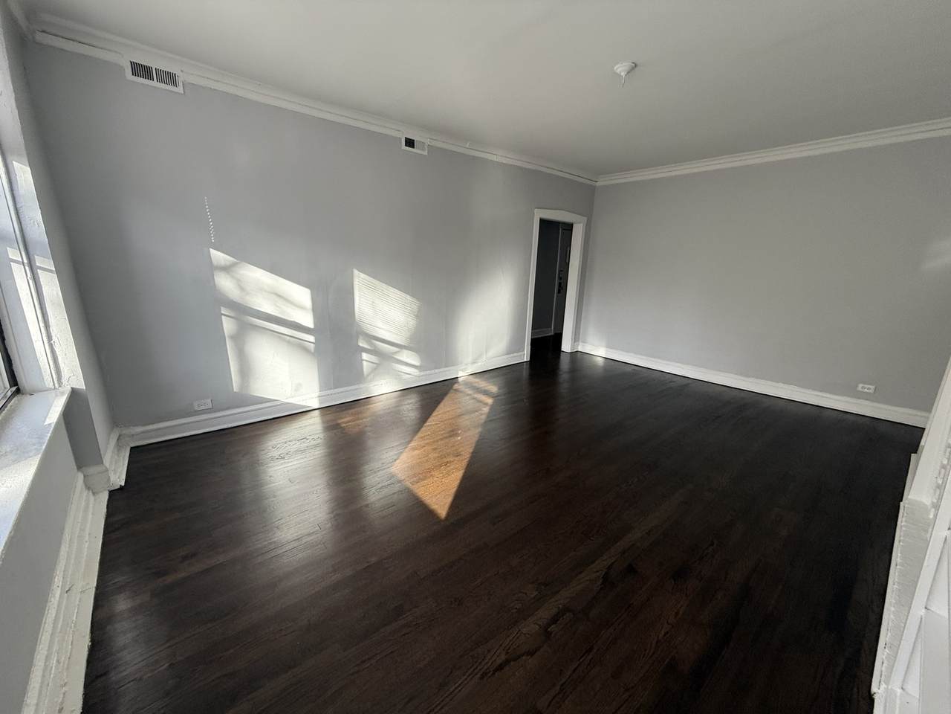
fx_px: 385
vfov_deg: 85.7
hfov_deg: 102.1
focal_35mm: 14
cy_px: 357
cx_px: 476
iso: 64
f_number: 2.2
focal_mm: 2.22
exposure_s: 1/129
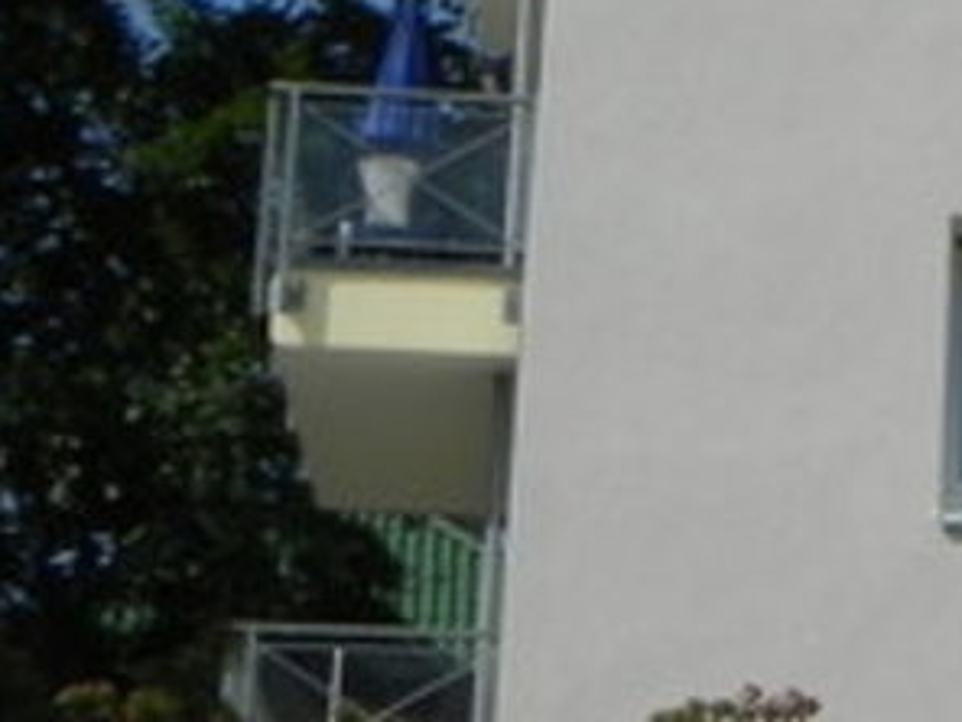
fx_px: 4169
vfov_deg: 9.9
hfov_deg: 11.8
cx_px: 1895
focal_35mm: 150
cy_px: 234
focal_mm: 6.6
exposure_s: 1/704
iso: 160
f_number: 8
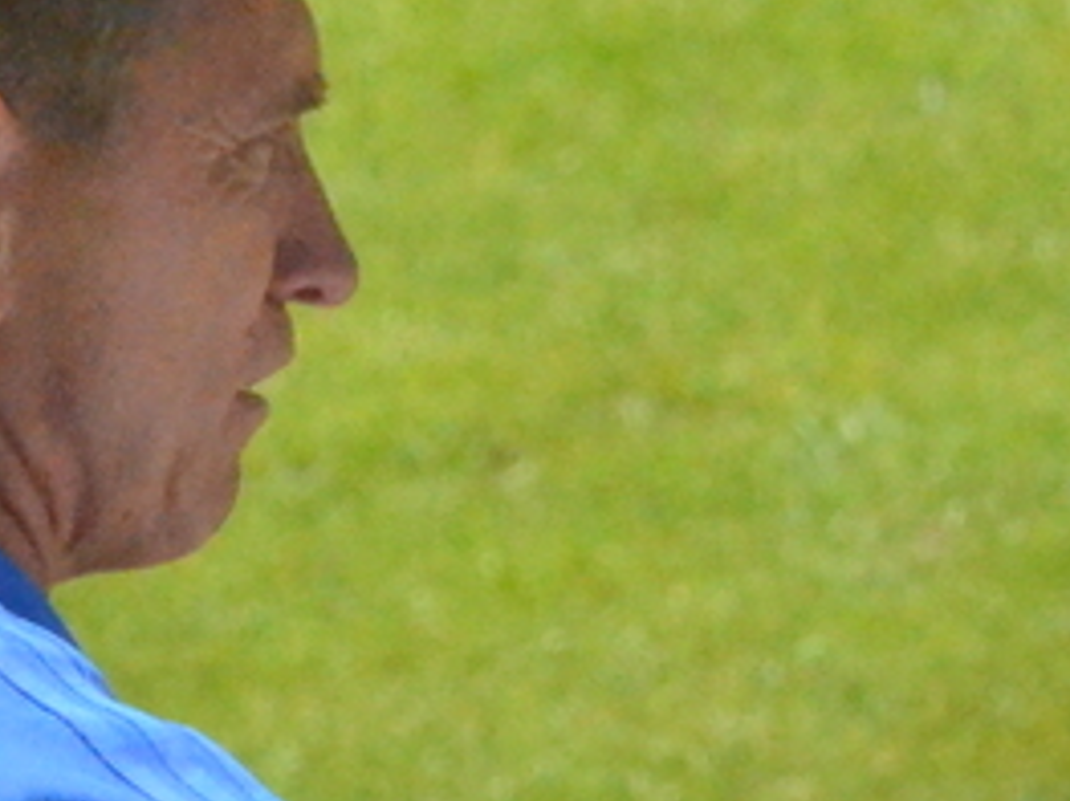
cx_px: 842
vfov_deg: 0.9
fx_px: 48724
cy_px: 433
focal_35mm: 1577
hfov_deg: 1.3
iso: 6400
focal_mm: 240
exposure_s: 1/8000
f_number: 13
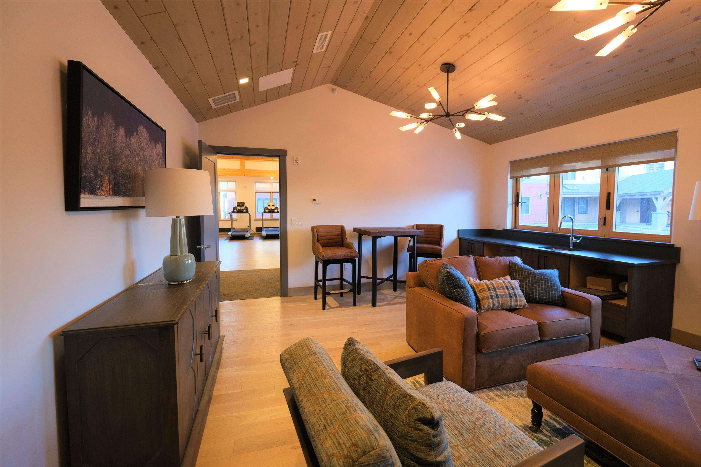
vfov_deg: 77.3
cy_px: 234
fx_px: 292
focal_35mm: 15
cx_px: 350
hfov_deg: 100.4
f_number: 4
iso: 320
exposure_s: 1/20
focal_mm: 10
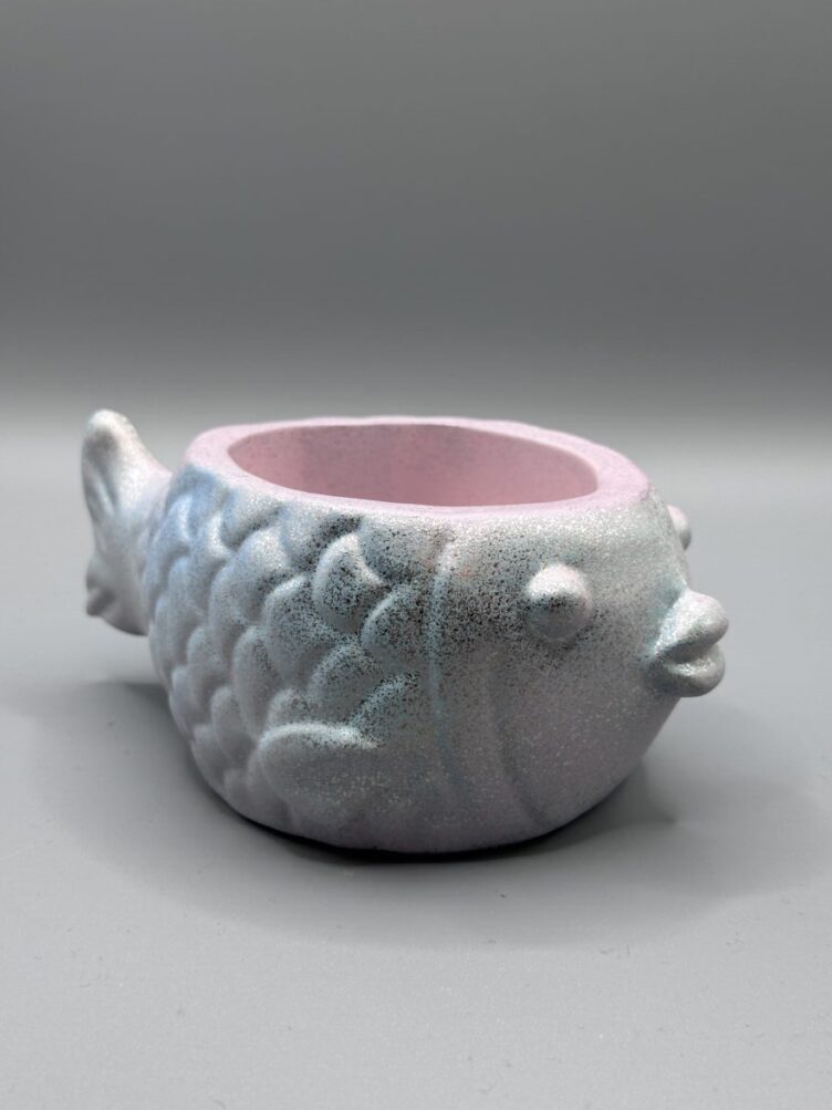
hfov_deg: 29.7
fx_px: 1571
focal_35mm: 49
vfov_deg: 38.9
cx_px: 416
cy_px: 554
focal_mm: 6.86
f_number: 1.78
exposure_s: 1/174
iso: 50
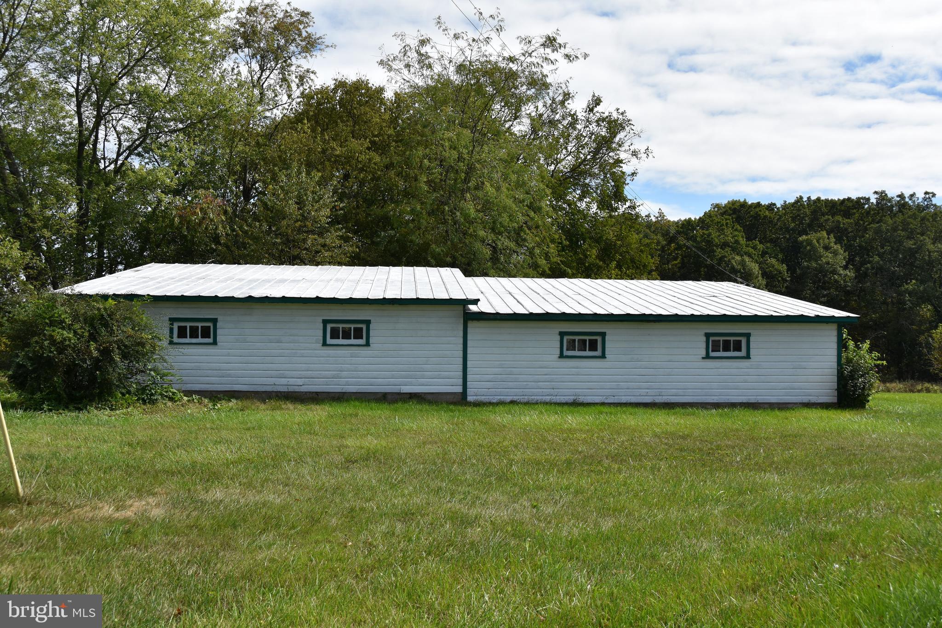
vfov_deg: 40.0
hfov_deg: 57.2
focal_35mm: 33
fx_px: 863
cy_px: 314
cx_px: 471
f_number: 8
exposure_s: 1/500
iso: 140
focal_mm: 22
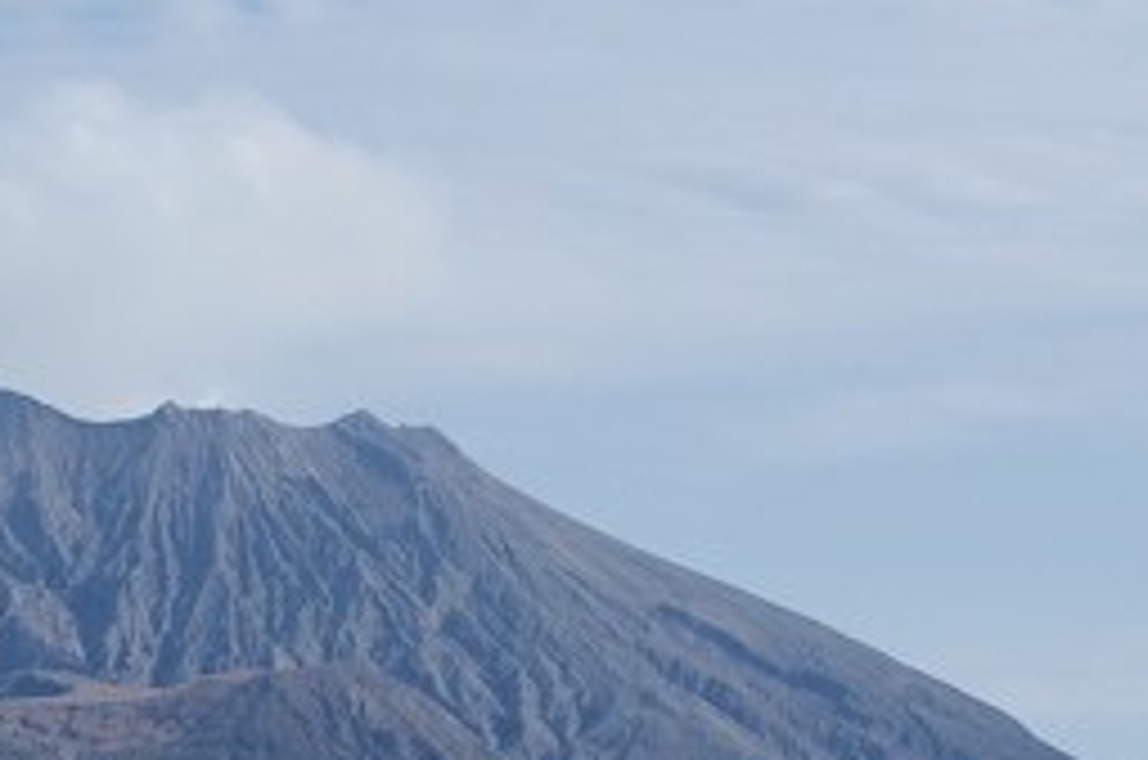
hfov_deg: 10.9
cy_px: 486
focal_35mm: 185
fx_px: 5888
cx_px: -387
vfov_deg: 7.4
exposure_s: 1/250
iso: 100
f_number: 8
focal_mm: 31
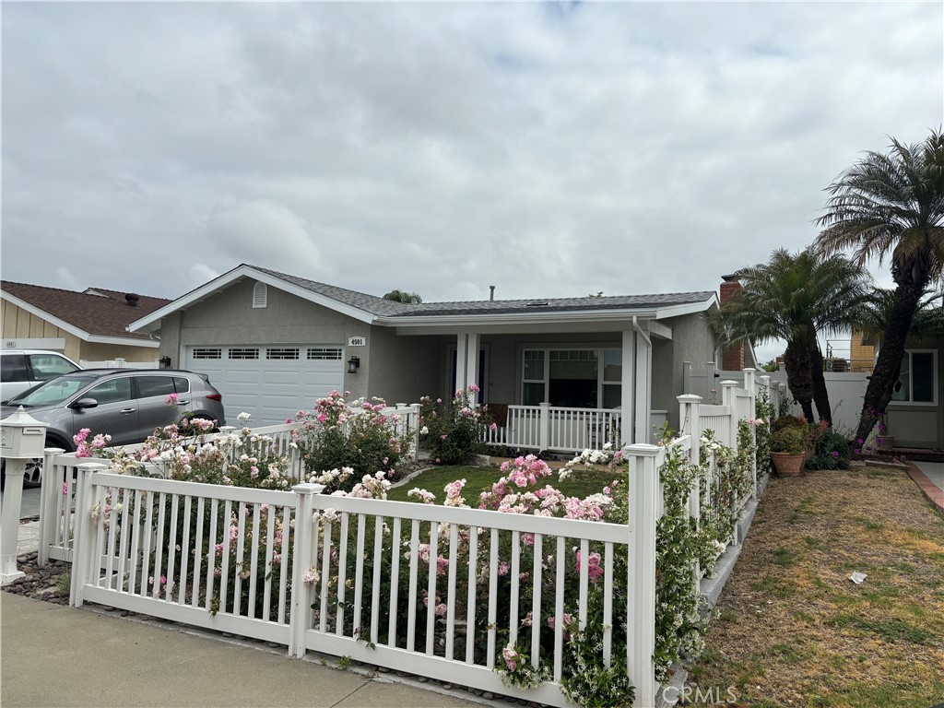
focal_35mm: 26
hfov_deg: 67.3
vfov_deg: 53.1
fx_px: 709
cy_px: 354
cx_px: 472
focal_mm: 5.96
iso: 50
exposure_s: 1/5952
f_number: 1.6
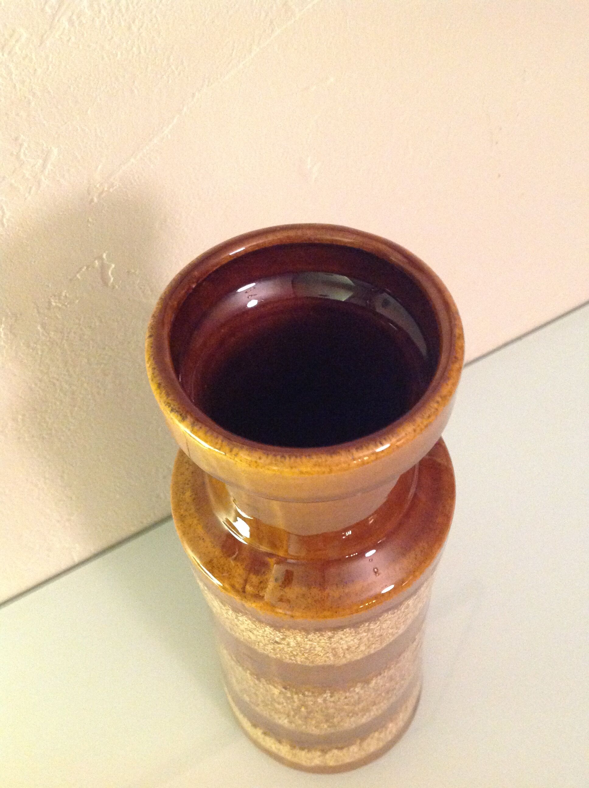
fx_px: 796
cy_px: 394
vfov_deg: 52.7
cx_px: 294
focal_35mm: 35
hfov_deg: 40.6
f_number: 2.4
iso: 640
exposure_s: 1/17
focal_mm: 4.28
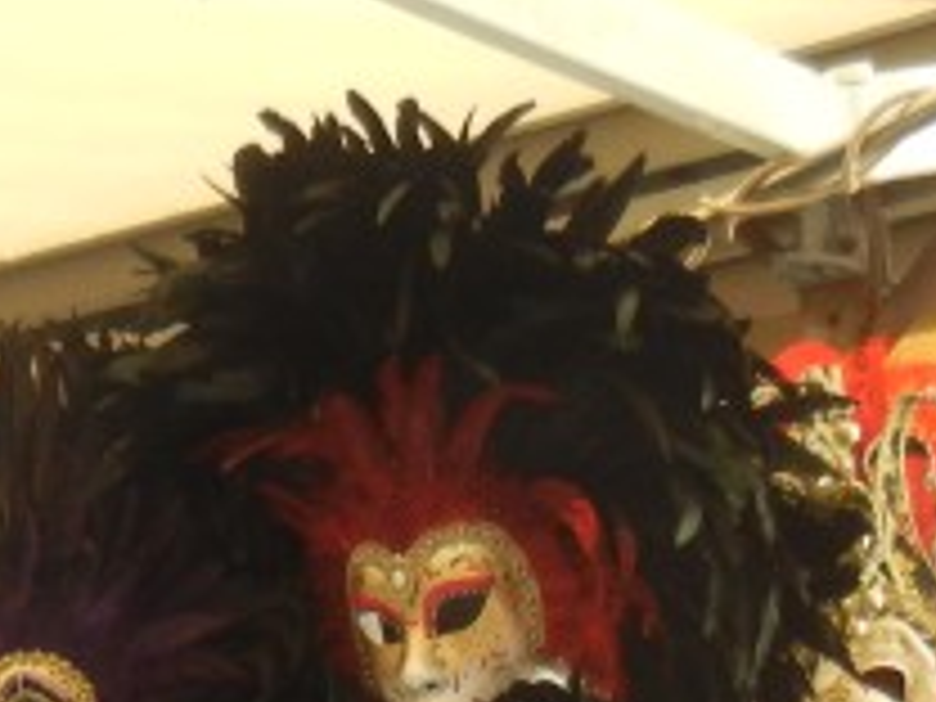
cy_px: 1148
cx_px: 32
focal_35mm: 148
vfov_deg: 9.6
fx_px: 4002
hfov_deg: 13.2
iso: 160
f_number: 3.5
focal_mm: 5.4
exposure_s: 1/264
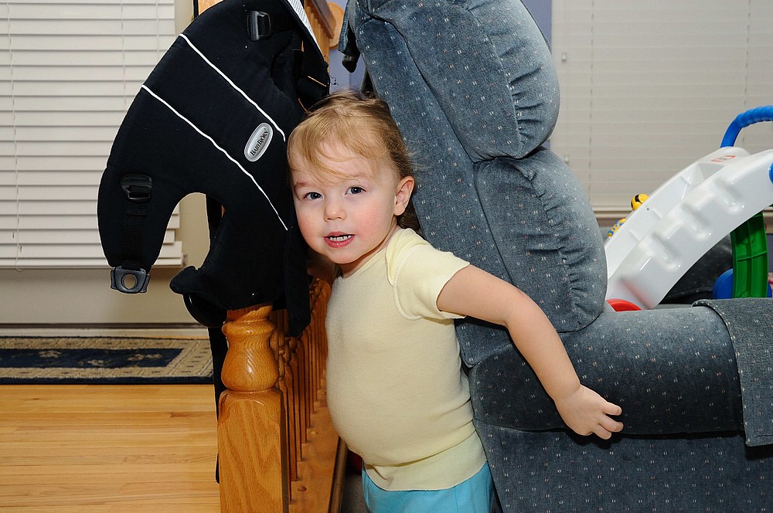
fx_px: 1126
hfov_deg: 37.9
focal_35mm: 52
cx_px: 386
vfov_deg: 25.7
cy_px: 256
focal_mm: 35
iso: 800
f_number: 8
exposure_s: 1/200
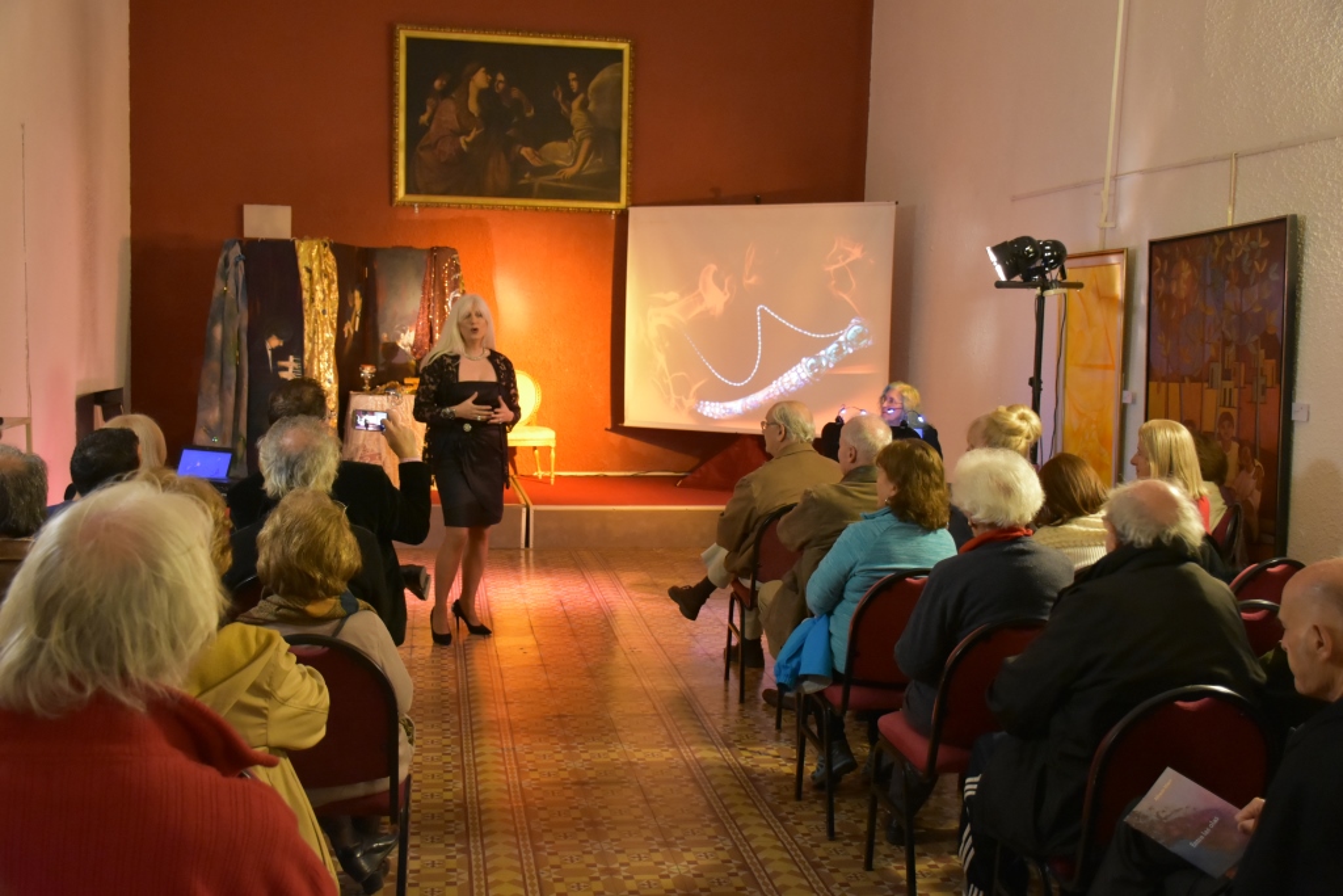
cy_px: 448
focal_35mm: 36
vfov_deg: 36.9
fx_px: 1343
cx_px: 672
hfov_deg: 53.1
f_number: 3.8
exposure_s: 1/40
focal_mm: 24
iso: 3200
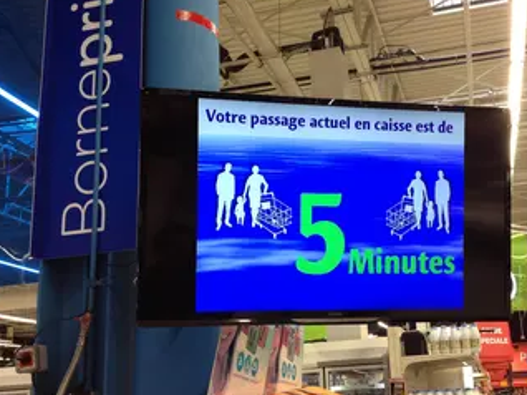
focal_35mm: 47
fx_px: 715
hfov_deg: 40.2
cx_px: 331
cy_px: 227
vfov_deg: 30.8
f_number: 2.4
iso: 50
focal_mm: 4.28
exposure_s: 1/30
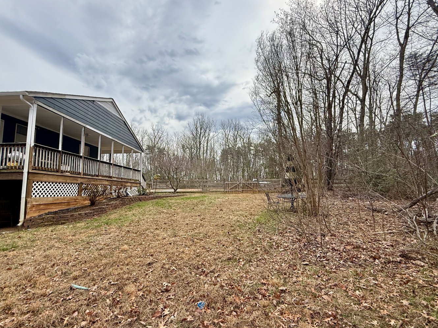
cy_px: 171
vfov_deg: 78.0
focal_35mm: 16
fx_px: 202
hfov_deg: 94.5
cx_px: 213
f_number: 2.2
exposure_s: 1/1235
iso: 50
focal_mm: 2.22
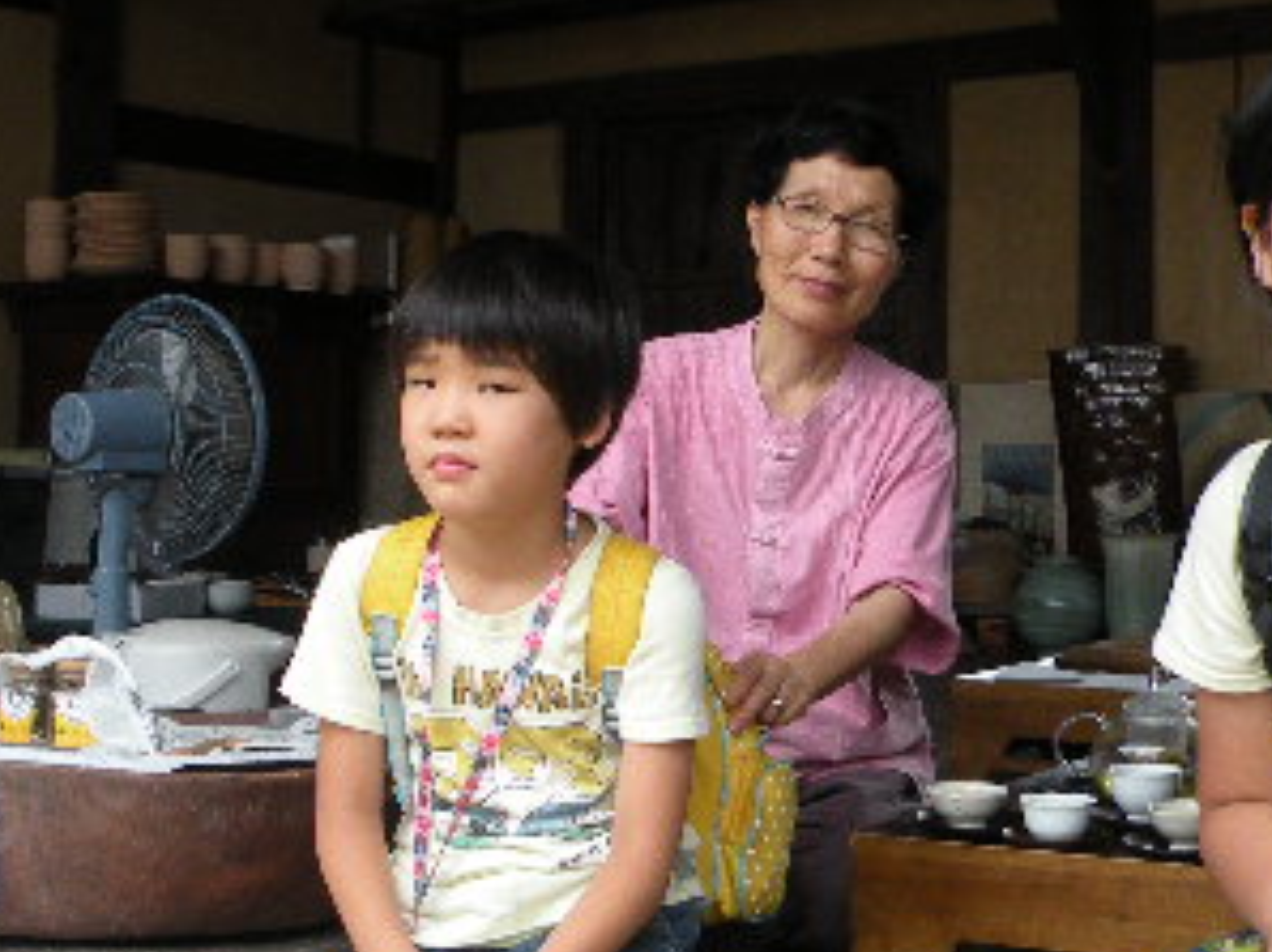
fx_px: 2130
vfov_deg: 25.1
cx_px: 858
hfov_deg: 32.9
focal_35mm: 58
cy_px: 367
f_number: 2.8
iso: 120
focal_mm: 4.7
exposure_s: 1/59.8
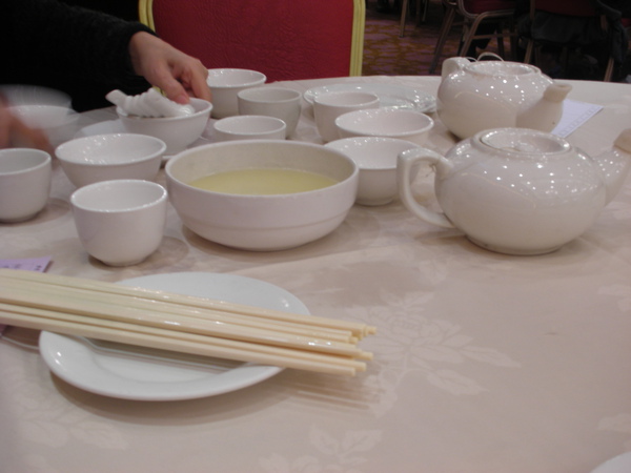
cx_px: 316
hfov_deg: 36.2
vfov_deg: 27.5
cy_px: 236
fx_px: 966
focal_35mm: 53
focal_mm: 8.8
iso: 51
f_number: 3.7
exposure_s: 1/3.9
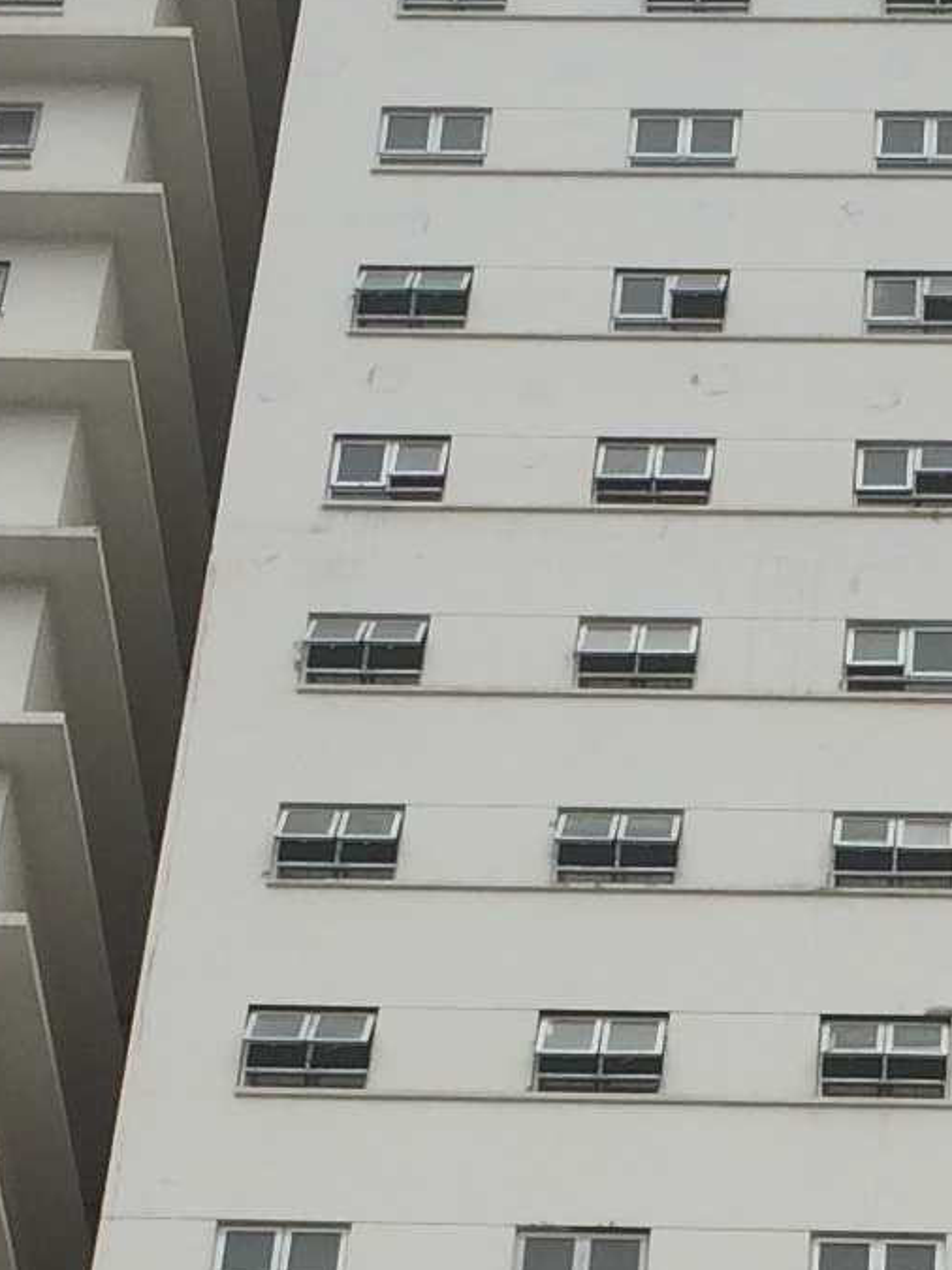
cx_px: 743
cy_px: 1552
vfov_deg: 13.2
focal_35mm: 145
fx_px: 5319
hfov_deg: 10.2
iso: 40
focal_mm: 4.12
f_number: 2.2
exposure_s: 1/2283
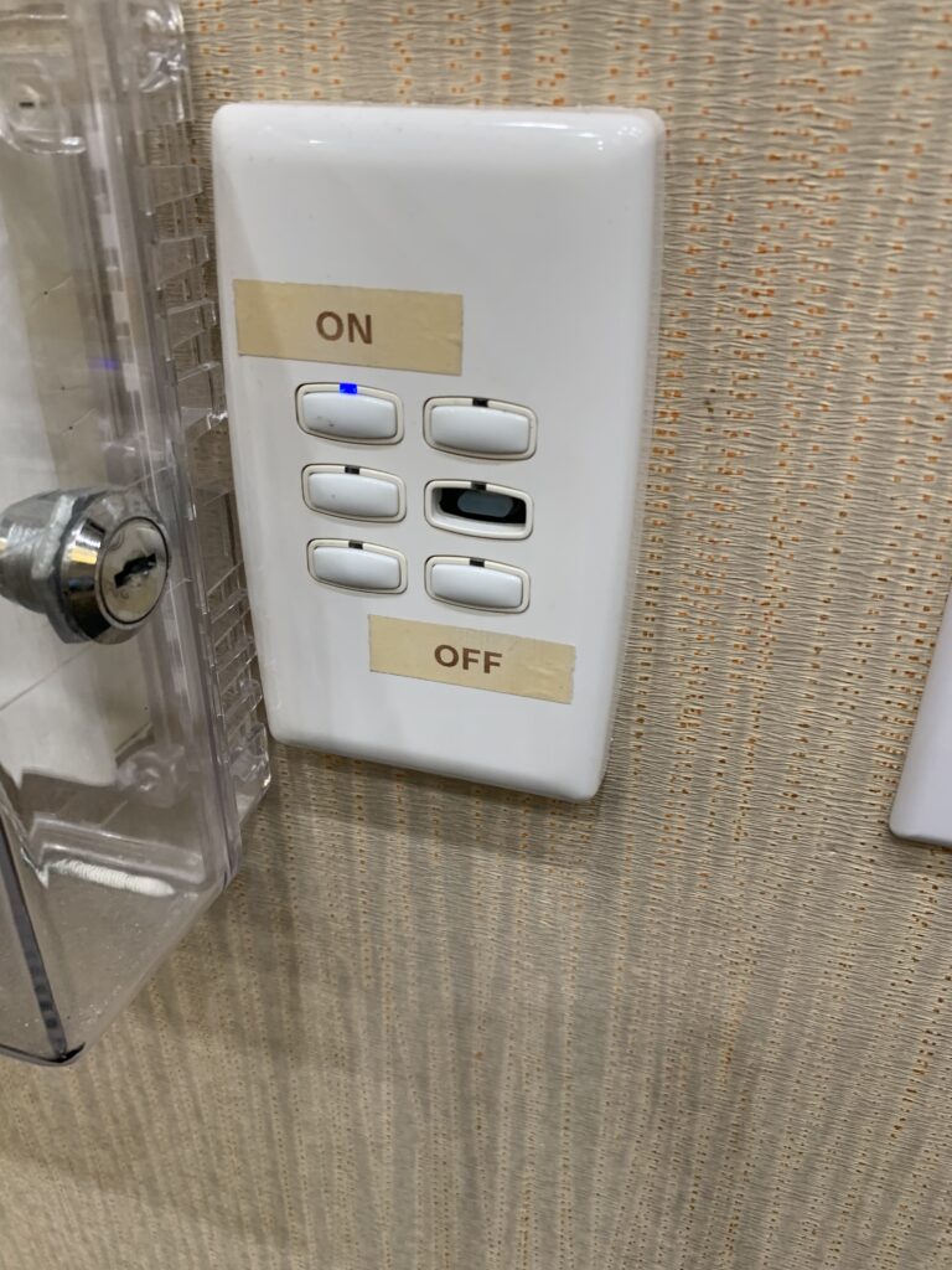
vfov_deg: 67.3
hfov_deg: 53.1
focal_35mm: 26
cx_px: 476
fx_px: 953
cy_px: 635
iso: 160
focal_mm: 4.25
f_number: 1.8
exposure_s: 1/60
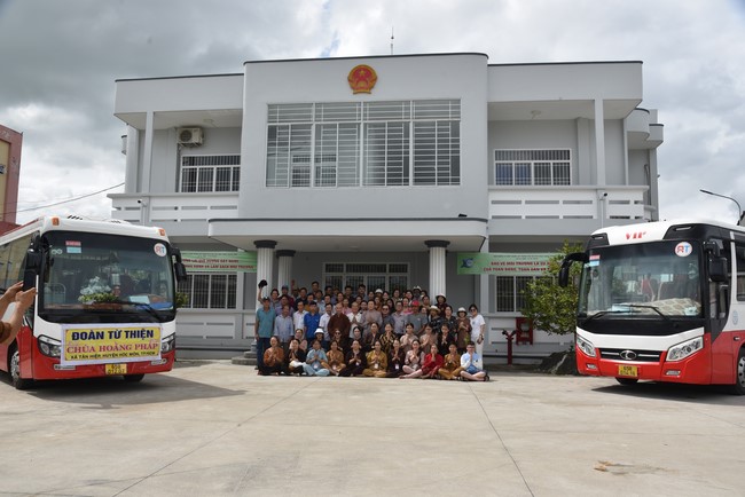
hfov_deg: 65.4
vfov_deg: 46.4
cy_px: 248
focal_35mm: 28
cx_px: 372
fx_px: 580
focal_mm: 28
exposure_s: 1/320
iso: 200
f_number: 9
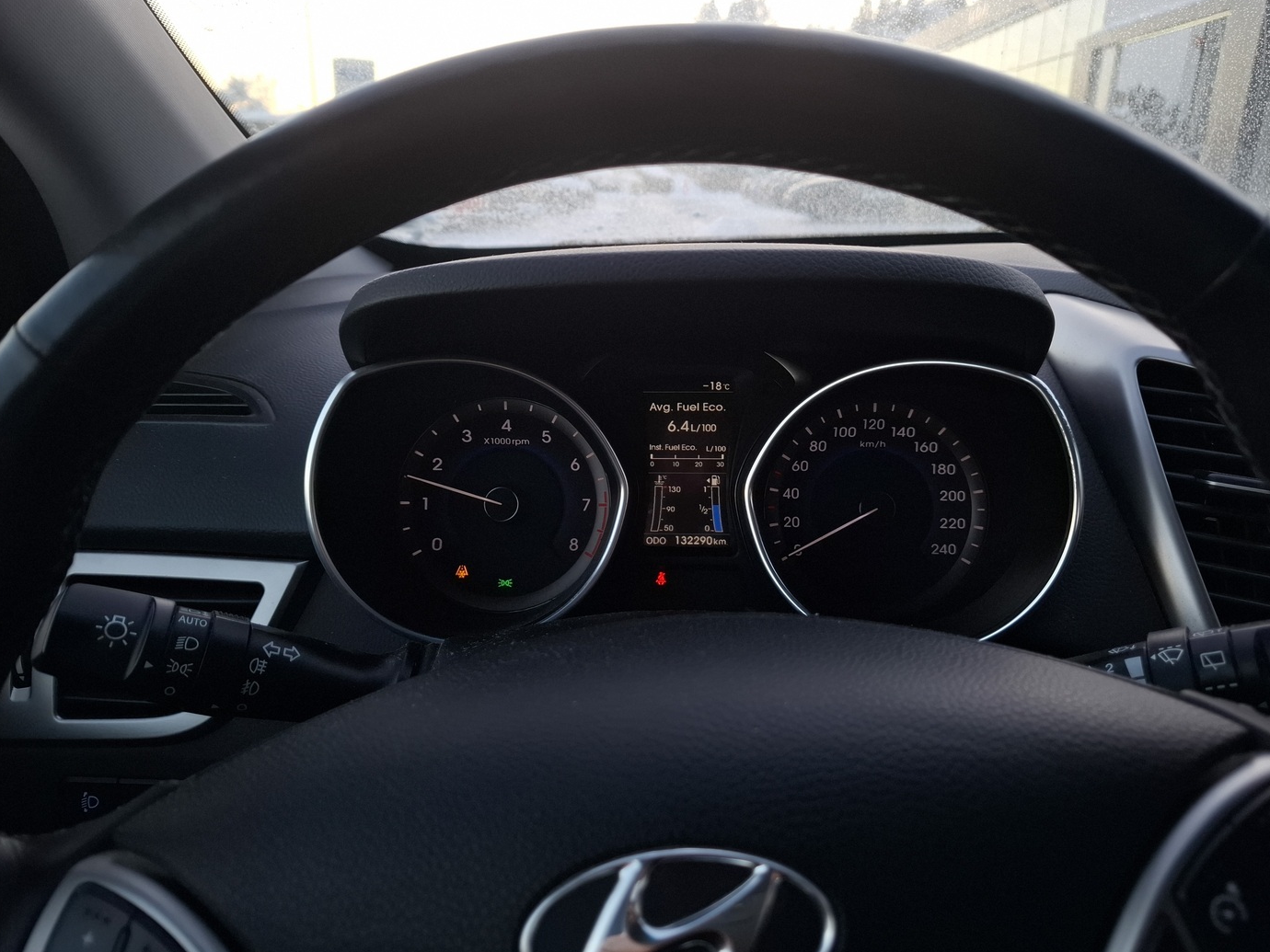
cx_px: 651
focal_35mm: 24
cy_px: 484
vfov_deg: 56.8
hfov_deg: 71.6
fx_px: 881
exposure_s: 1/100
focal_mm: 5.54
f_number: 1.8
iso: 50
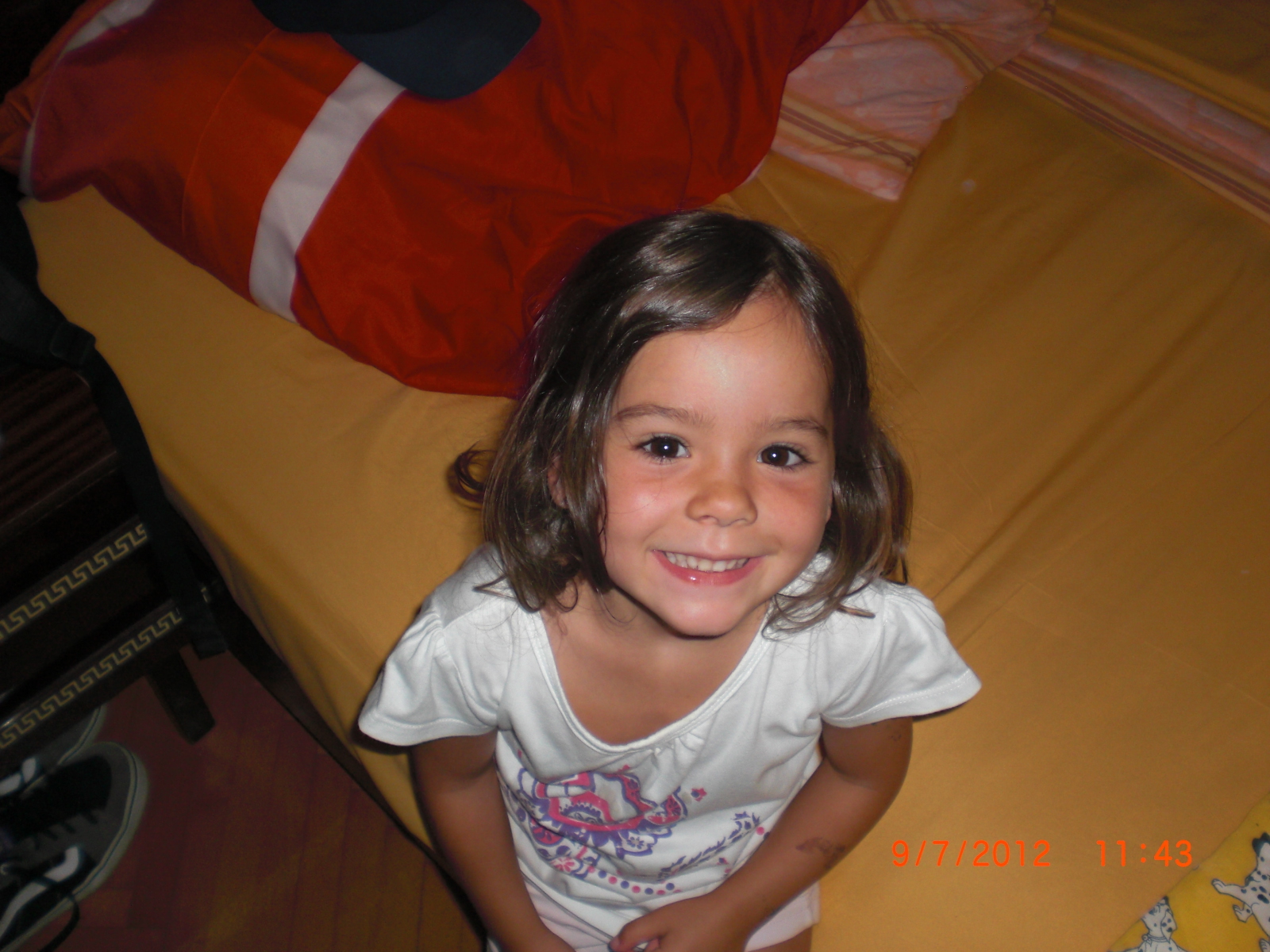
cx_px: 635
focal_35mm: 38
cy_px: 476
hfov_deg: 49.0
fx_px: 1394
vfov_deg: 37.7
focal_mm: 6.3
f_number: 3.1
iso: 100
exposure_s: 1/60
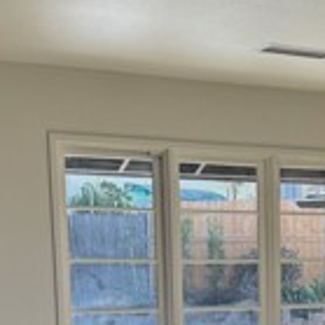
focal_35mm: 98
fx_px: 1041
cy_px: 400
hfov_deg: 17.2
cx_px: 355
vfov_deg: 16.9
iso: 80
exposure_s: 1/387
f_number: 1.78
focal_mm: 6.76
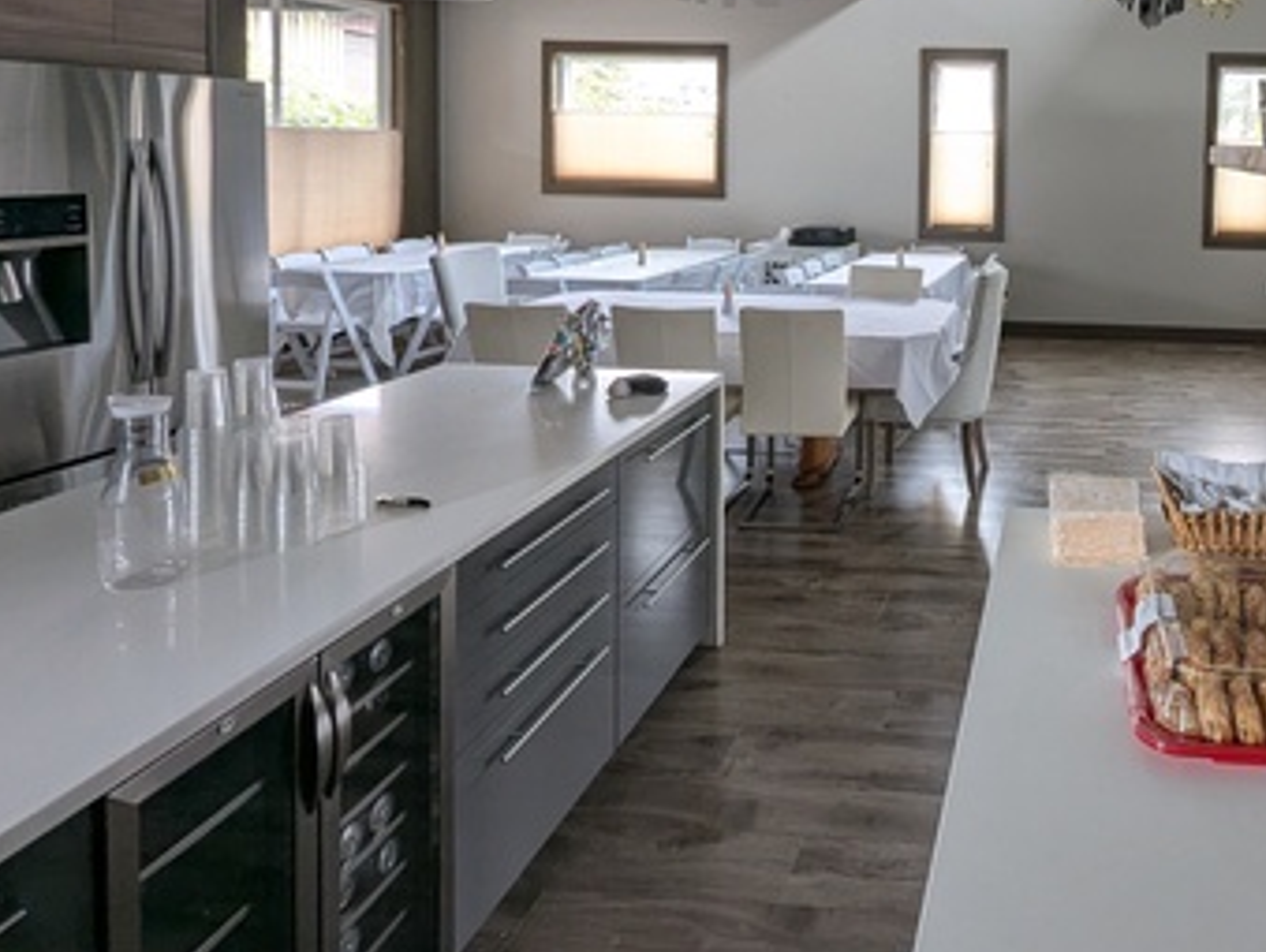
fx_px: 842
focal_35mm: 23
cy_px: 187
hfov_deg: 66.6
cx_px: 1023
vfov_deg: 54.8
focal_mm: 1.95
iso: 81
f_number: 2.2
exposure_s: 1/23.8
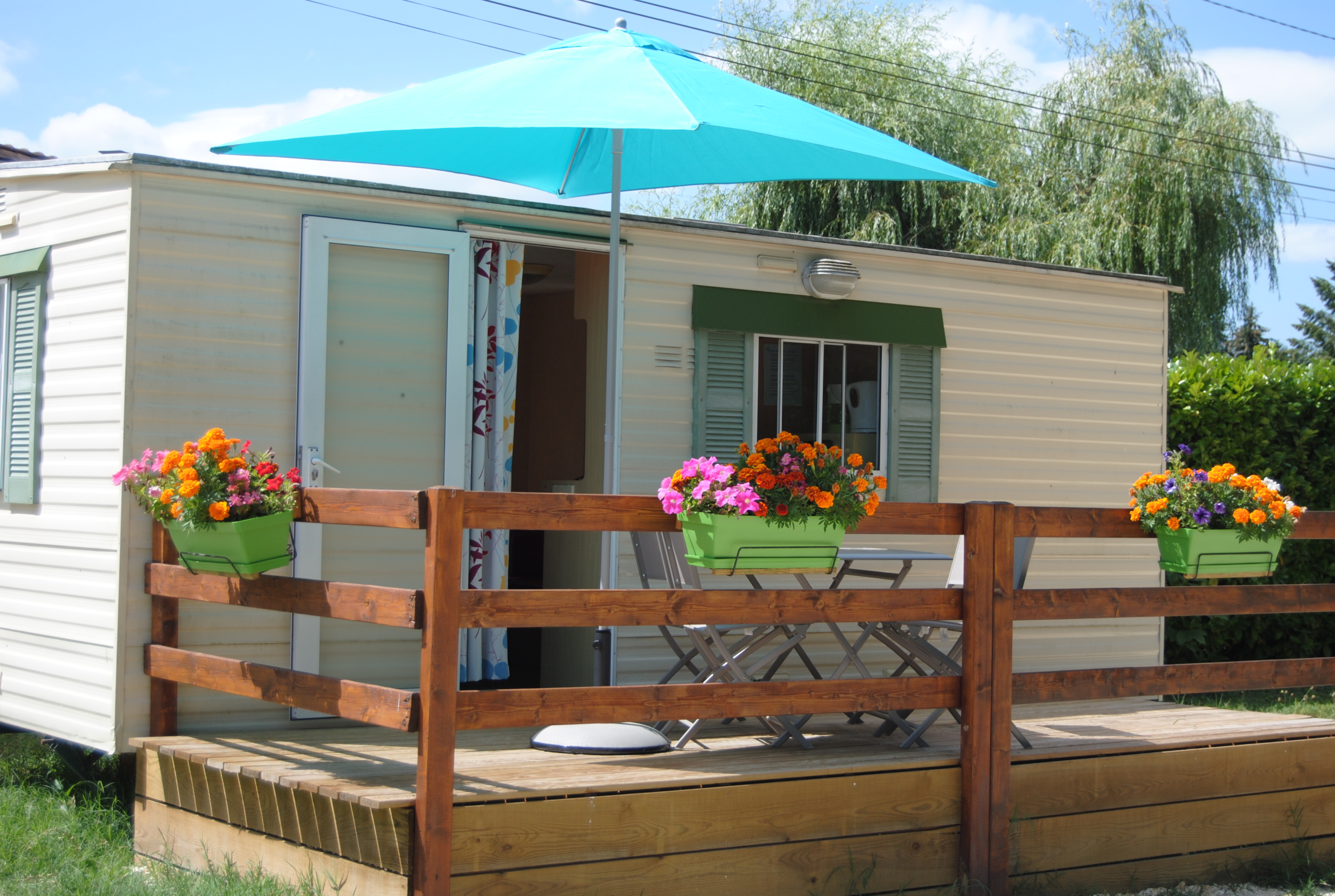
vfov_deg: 23.9
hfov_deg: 35.0
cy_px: 448
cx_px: 668
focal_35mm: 57
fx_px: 2118
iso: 110
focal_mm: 38
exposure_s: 1/500
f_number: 4.8
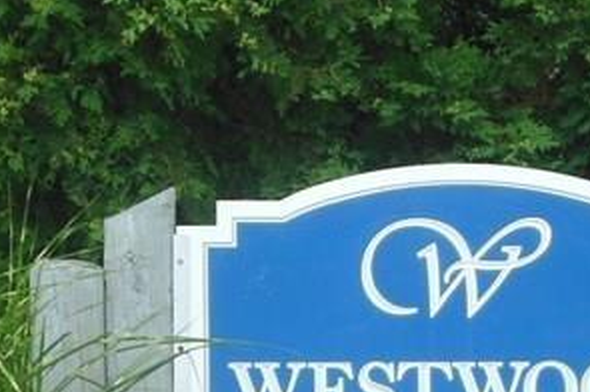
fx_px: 3372
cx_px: 472
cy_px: 558
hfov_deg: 10.0
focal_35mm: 206
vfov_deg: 6.6
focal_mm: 10.2
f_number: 4.1
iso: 125
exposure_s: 1/200
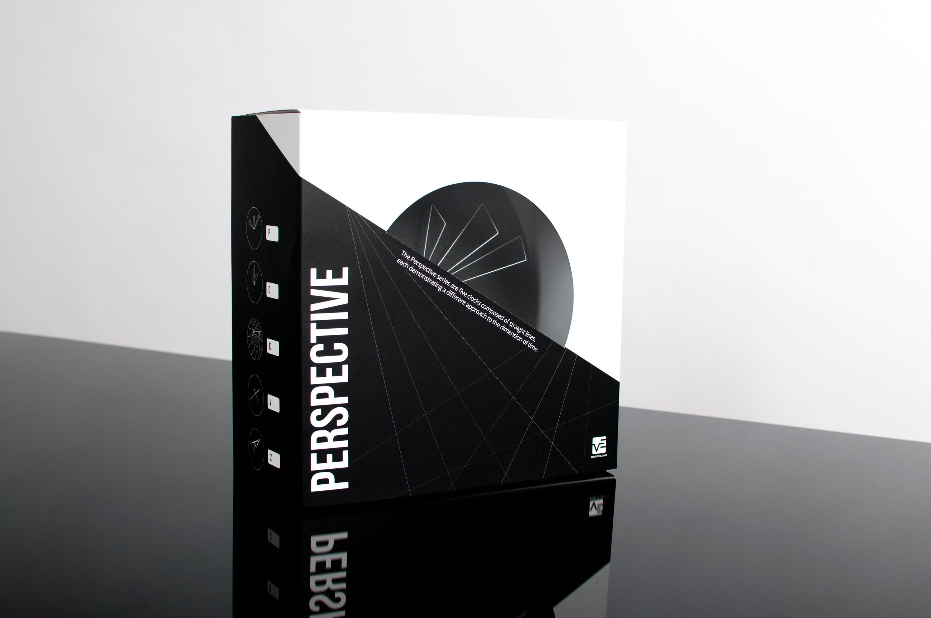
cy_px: 309
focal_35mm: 52
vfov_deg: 25.7
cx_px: 466
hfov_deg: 37.9
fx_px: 1356
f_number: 5
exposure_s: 1/125
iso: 100
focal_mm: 35
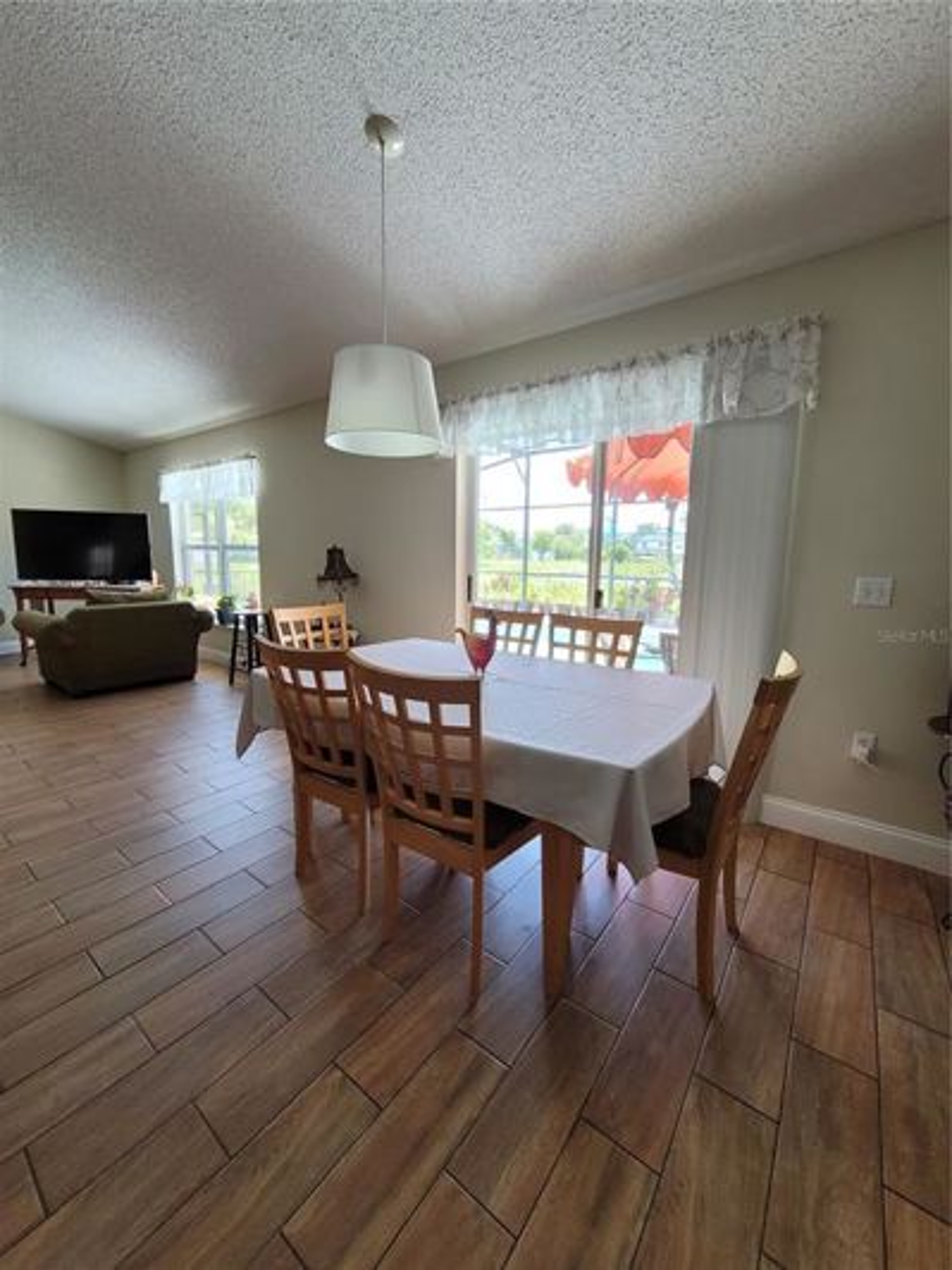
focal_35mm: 13
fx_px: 477
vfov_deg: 106.2
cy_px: 635
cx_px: 476
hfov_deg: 89.9
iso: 125
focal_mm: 1.74
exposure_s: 1/60
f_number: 2.2
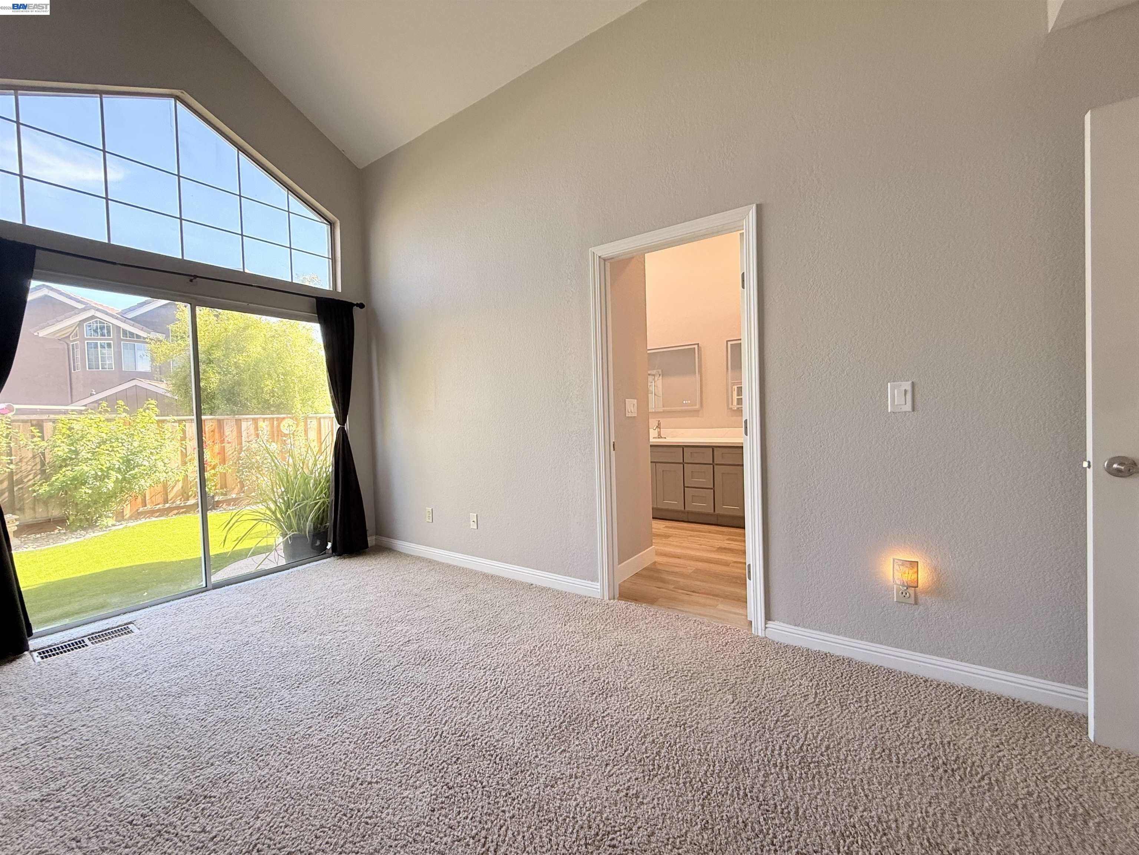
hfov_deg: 102.1
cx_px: 570
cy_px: 428
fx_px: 461
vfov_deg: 85.7
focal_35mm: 14
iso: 125
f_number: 2.2
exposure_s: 1/120
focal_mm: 2.22
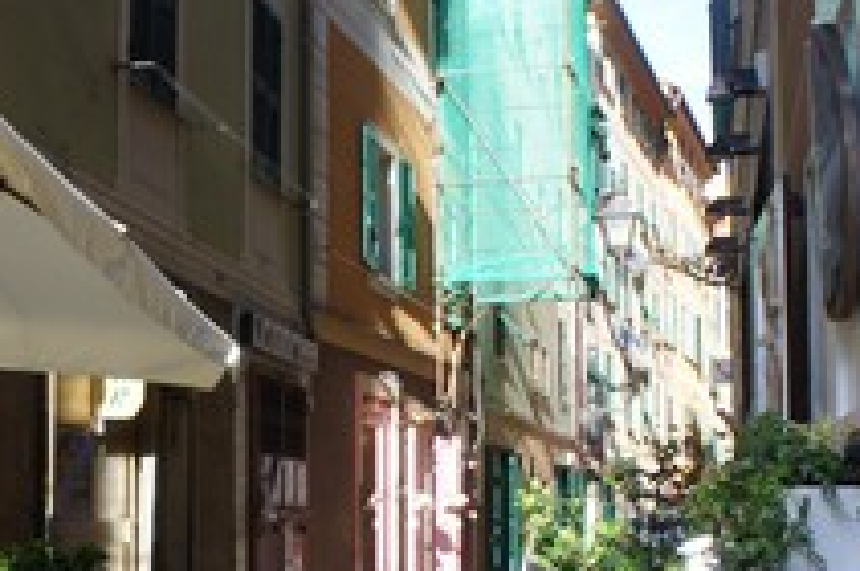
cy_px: 449
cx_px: 302
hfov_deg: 33.7
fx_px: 1407
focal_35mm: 59
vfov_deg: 22.6
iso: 200
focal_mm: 18
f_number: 10
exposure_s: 1/50
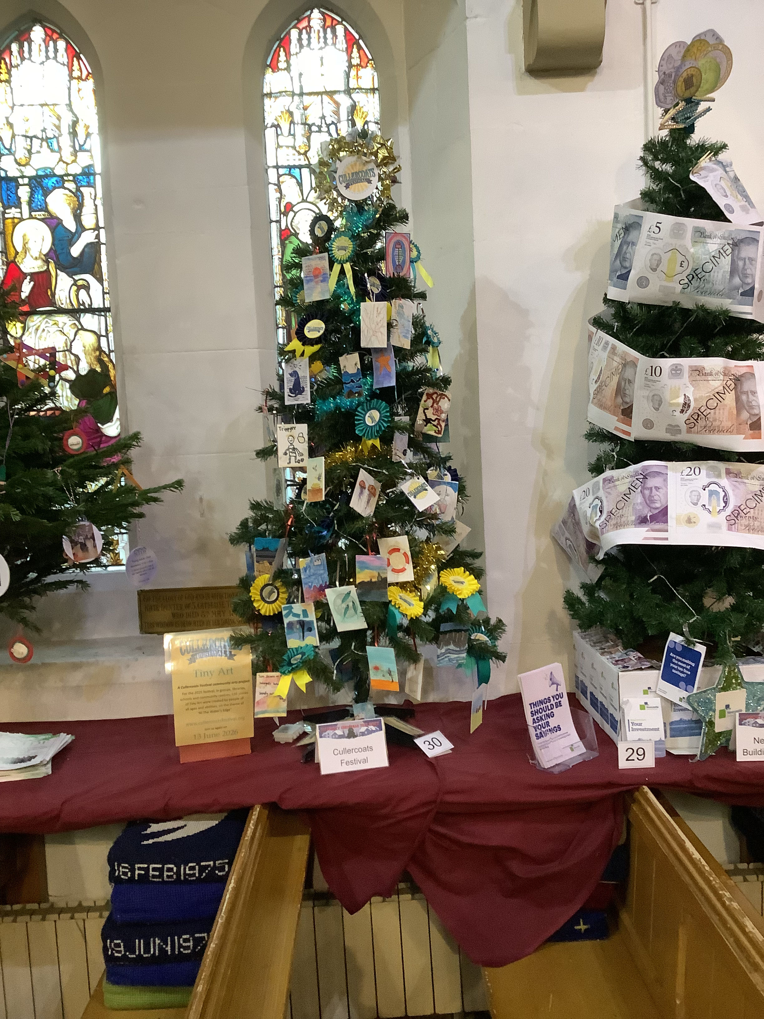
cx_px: 382
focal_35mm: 31
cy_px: 510
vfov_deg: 58.4
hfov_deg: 45.4
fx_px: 912
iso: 320
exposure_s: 1/33
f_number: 2.4
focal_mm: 3.3
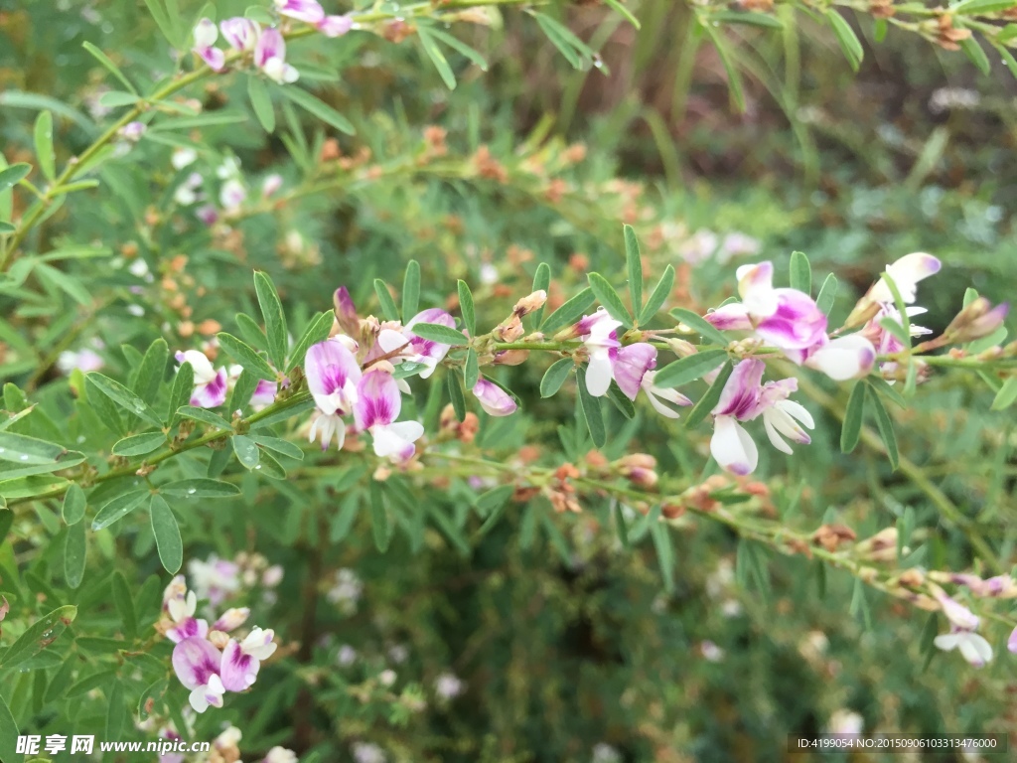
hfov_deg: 61.7
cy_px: 382
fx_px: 852
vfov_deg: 48.2
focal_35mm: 29
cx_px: 508
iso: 32
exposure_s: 1/40
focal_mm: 4.15
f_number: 2.2
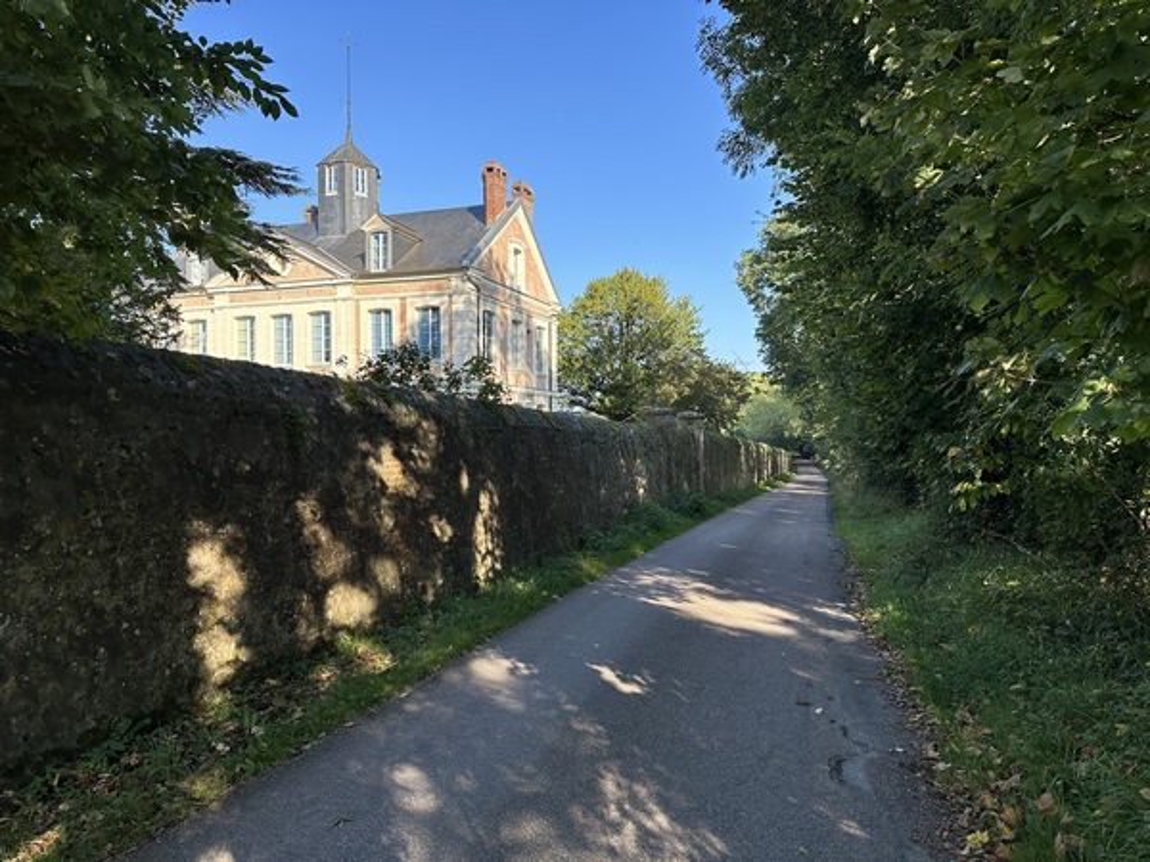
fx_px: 797
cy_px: 431
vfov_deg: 56.8
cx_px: 575
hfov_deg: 71.6
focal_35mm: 24
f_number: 1.78
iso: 80
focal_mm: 6.86
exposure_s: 1/1393
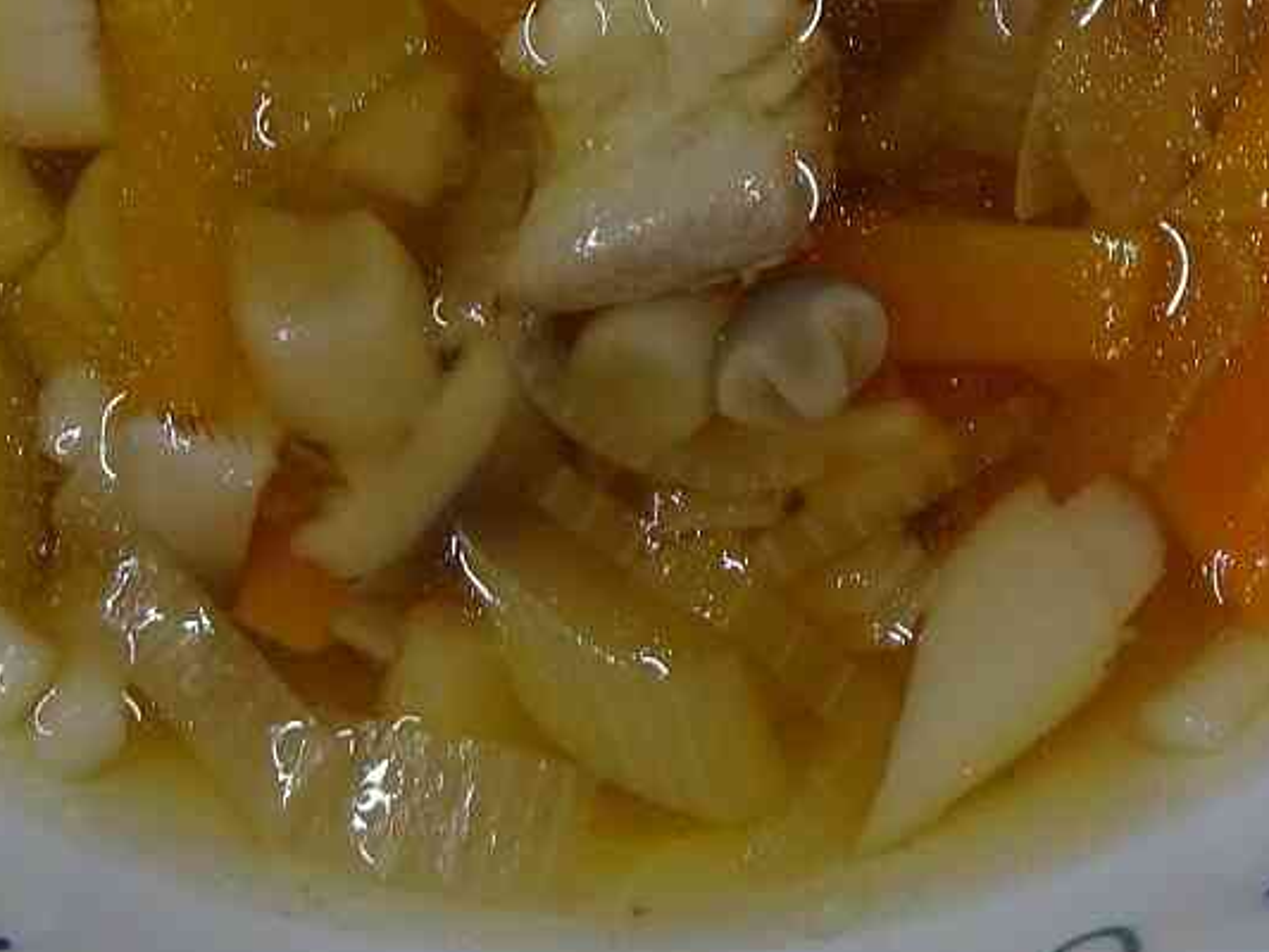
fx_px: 3300
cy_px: -198
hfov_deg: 21.7
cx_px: 767
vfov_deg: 15.8
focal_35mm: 90
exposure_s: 1/40
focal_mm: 4.1
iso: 80
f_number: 3.5
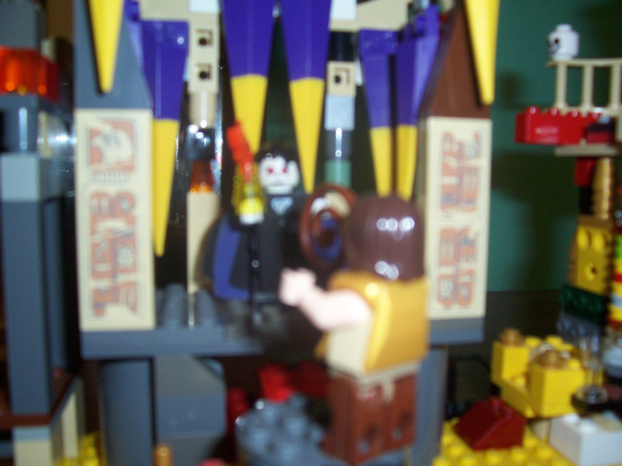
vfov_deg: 41.8
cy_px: 233
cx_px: 311
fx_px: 611
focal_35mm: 34
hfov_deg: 54.0
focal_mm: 5.6
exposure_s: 1/60
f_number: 2.7
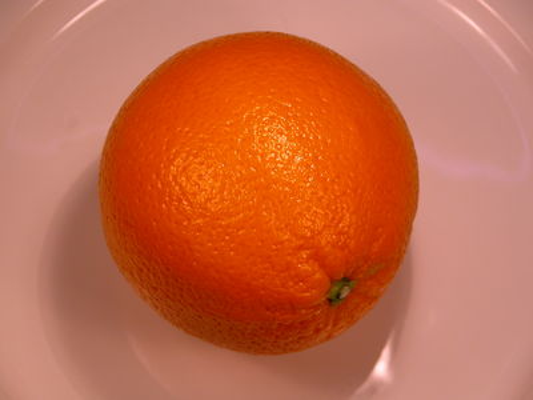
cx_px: 266
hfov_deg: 13.3
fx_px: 2279
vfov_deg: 10.0
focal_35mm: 148
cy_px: 200
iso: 100
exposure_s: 1/155
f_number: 3.9
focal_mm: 37.7
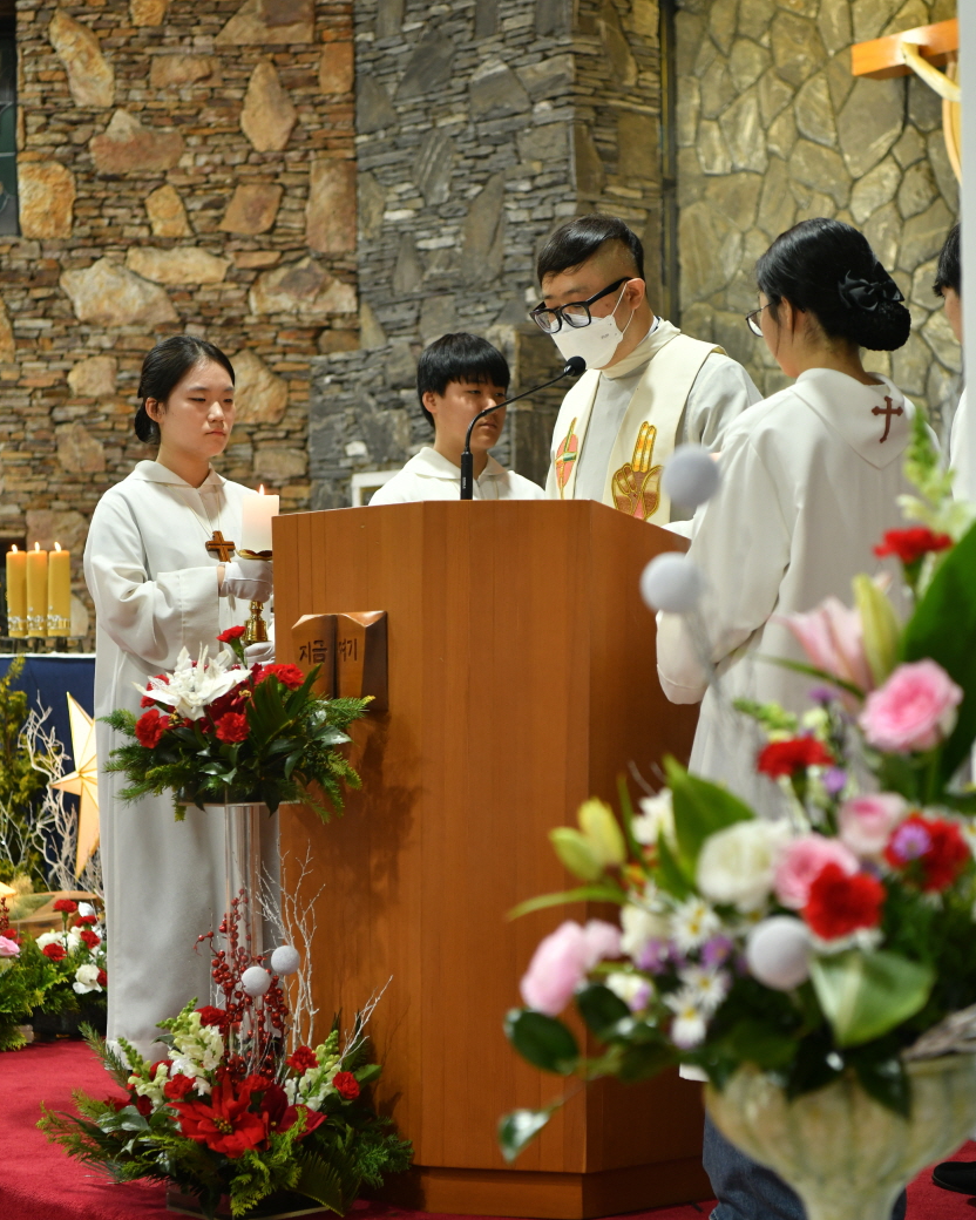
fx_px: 2455
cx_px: 490
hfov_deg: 22.5
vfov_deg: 27.9
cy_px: 691
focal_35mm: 68
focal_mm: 60
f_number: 3.5
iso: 800
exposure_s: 1/200
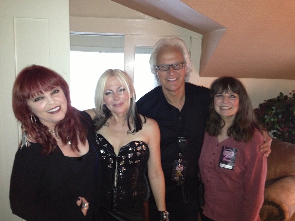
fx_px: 281
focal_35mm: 33
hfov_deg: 55.4
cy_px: 110
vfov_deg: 42.9
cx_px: 148
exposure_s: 1/16
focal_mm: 4.13
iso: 500
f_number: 2.4
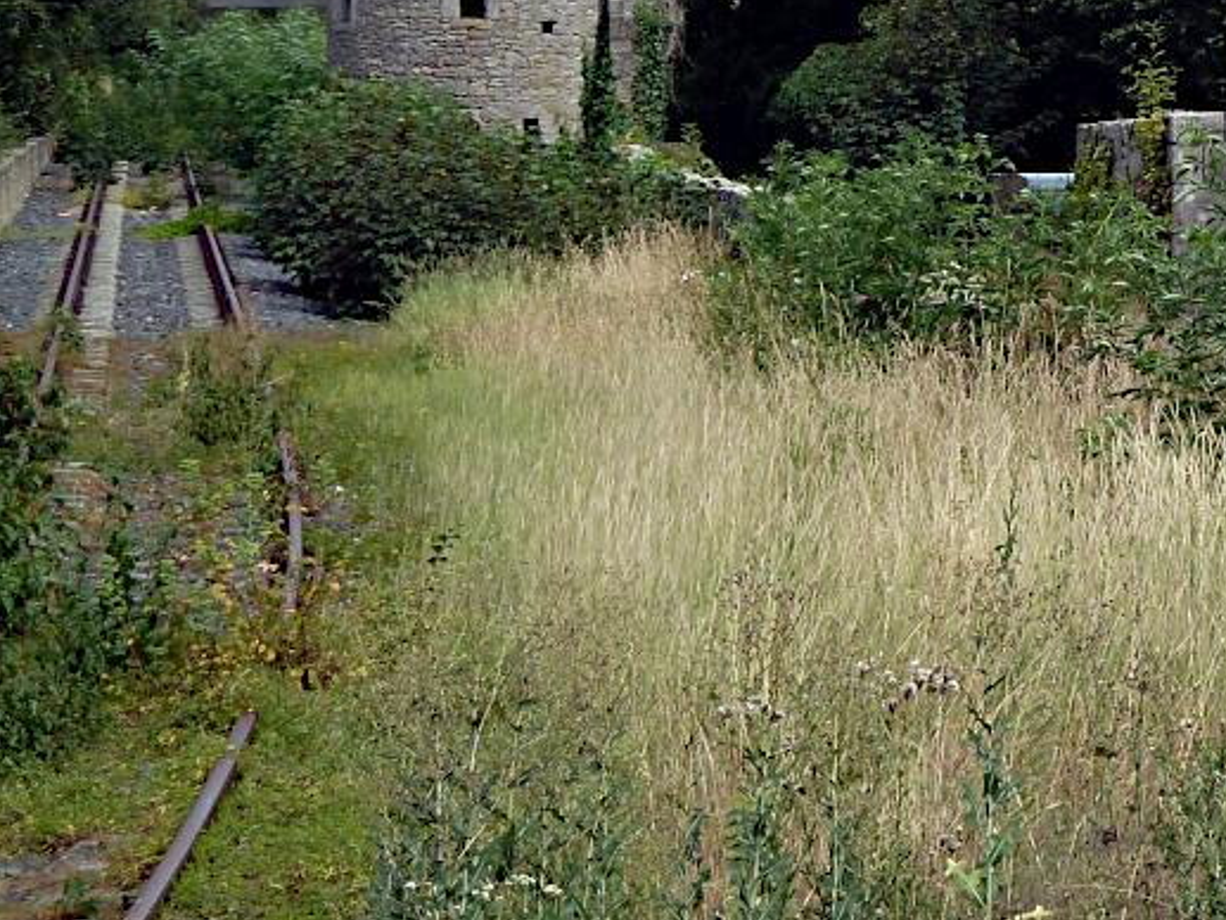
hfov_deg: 10.8
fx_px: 6412
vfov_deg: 8.2
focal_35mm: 181
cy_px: -5
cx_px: 1383
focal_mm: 12.8
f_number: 4.2
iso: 80
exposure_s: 1/320
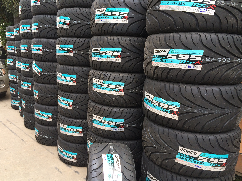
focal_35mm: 30
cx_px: 121
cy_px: 90
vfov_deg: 46.8
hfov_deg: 60.0
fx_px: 210
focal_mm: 4.12
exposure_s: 1/562
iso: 32
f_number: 2.2
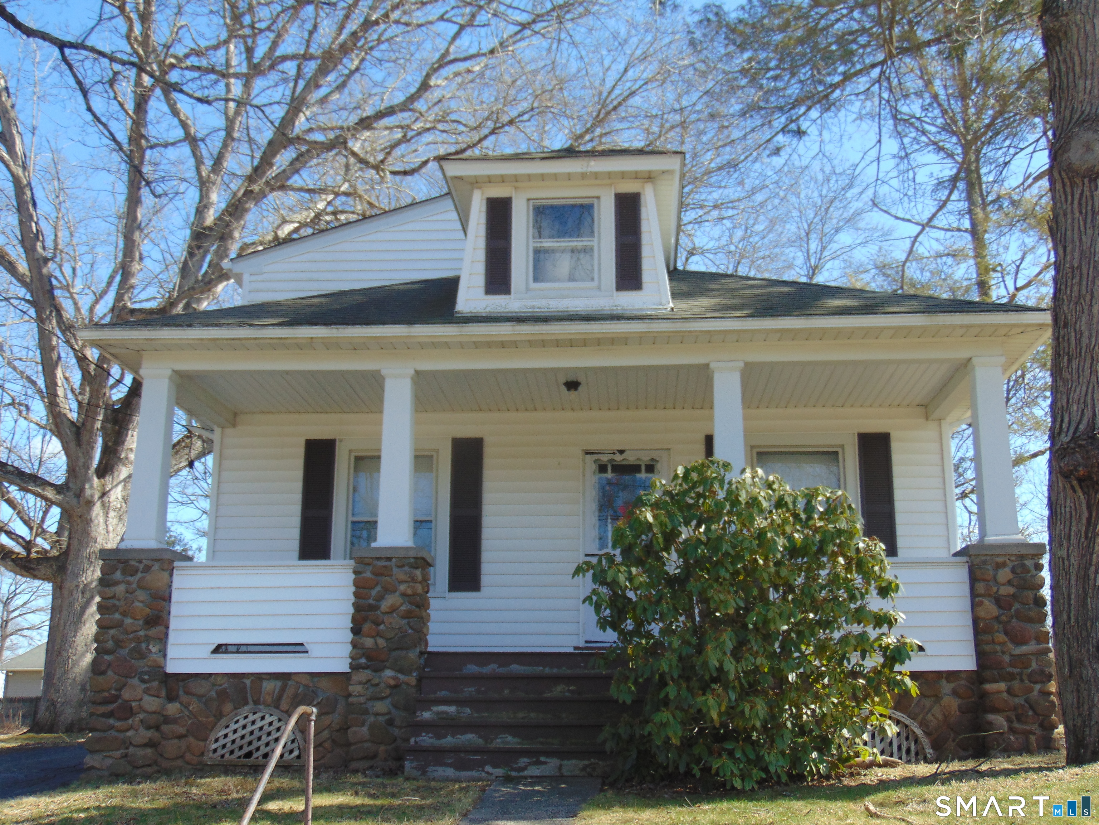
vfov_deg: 34.3
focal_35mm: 42
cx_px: 550
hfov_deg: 44.8
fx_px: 1333
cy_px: 412
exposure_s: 1/400
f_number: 3.3
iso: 80
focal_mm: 7.6
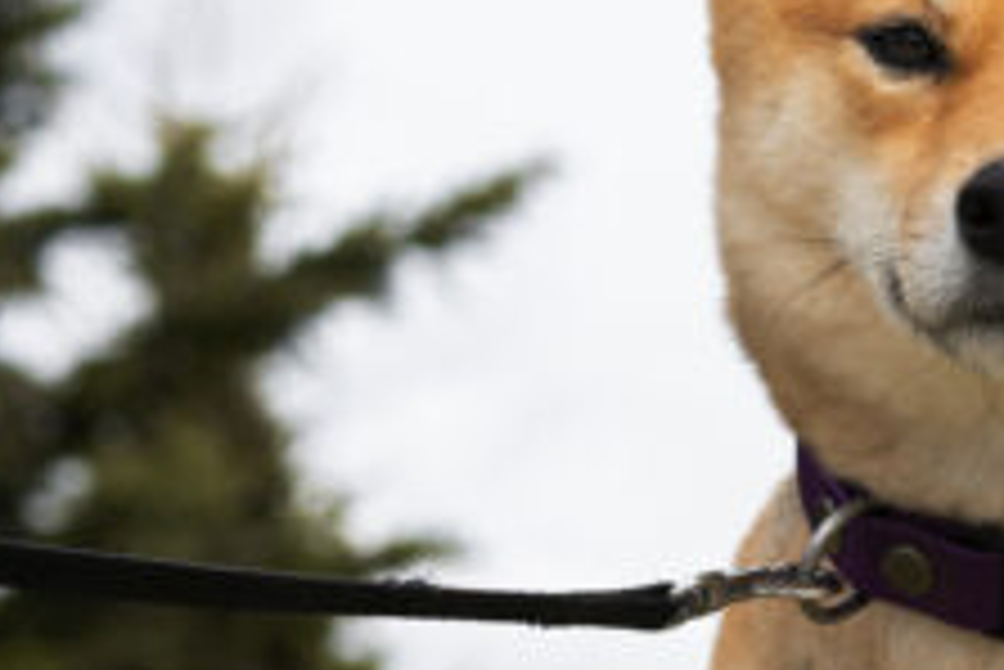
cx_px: 657
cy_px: 434
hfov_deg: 8.2
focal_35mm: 252
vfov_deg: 5.5
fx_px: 7032
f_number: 6.3
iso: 160
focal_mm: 55
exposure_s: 1/320
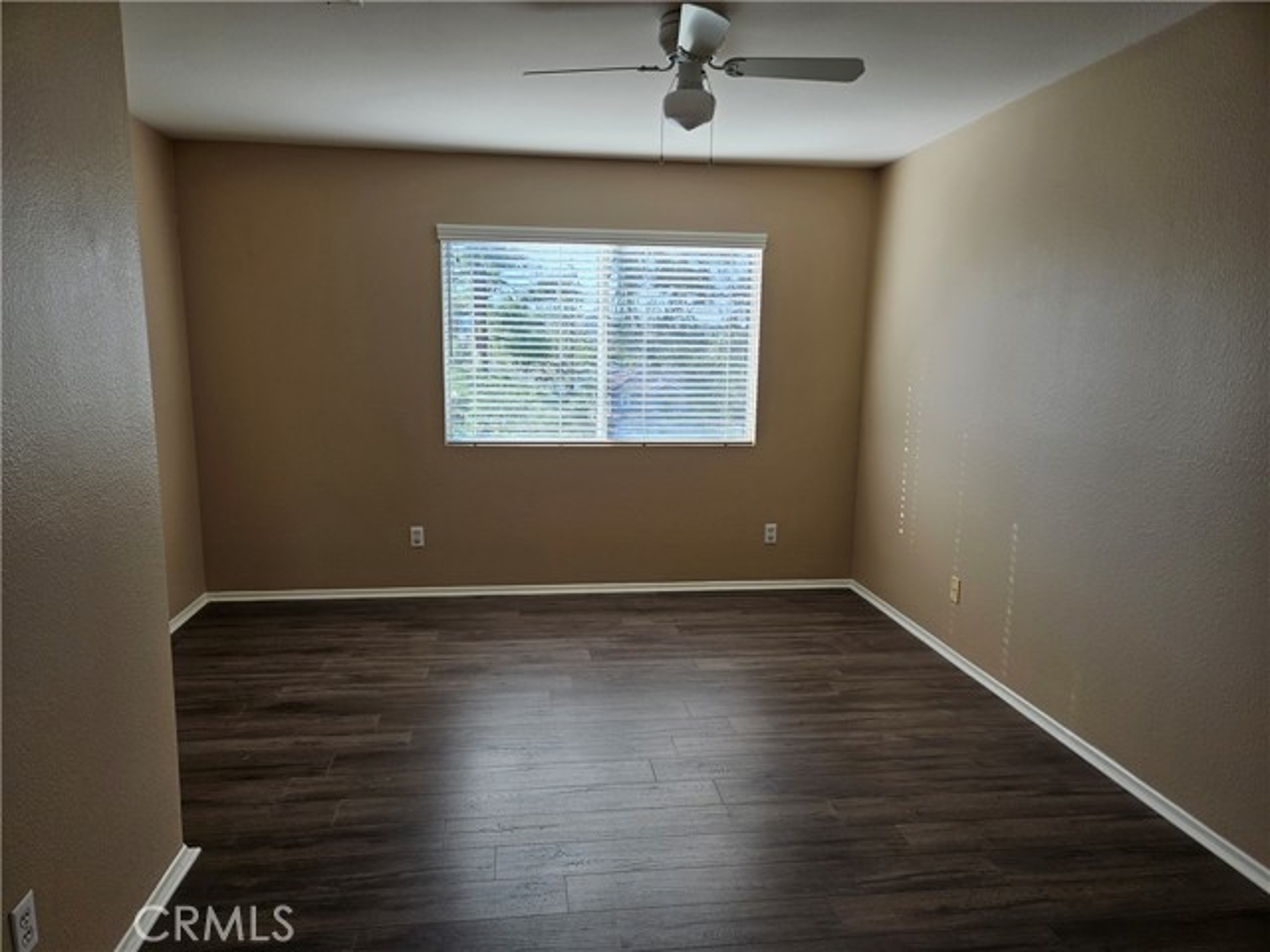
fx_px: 844
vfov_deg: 58.9
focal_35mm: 23
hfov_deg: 73.9
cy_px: 476
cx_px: 635
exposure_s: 1/120
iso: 32
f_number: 1.8
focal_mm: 5.4
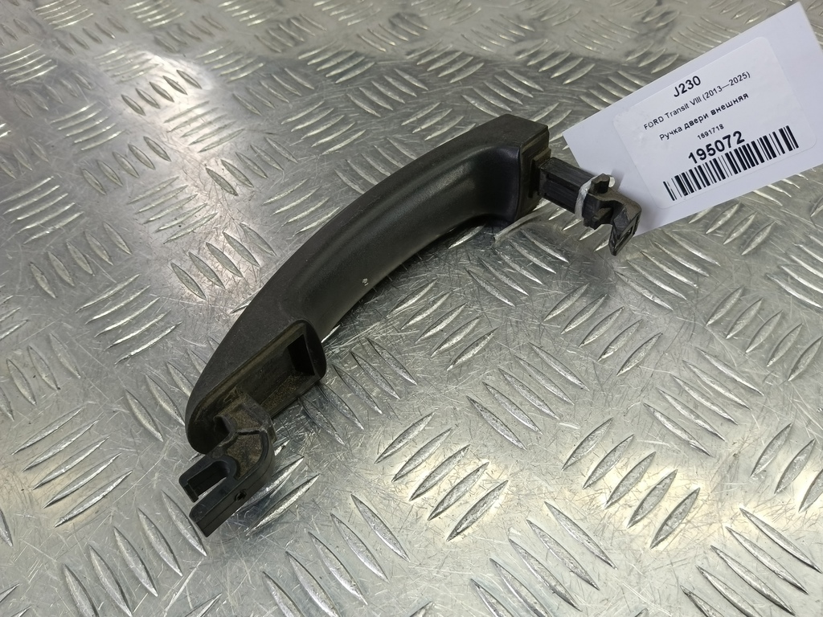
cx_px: 412
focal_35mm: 23
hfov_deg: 73.9
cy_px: 308
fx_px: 547
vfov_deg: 58.9
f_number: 1.6
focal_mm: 4.11
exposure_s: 1/50
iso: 104
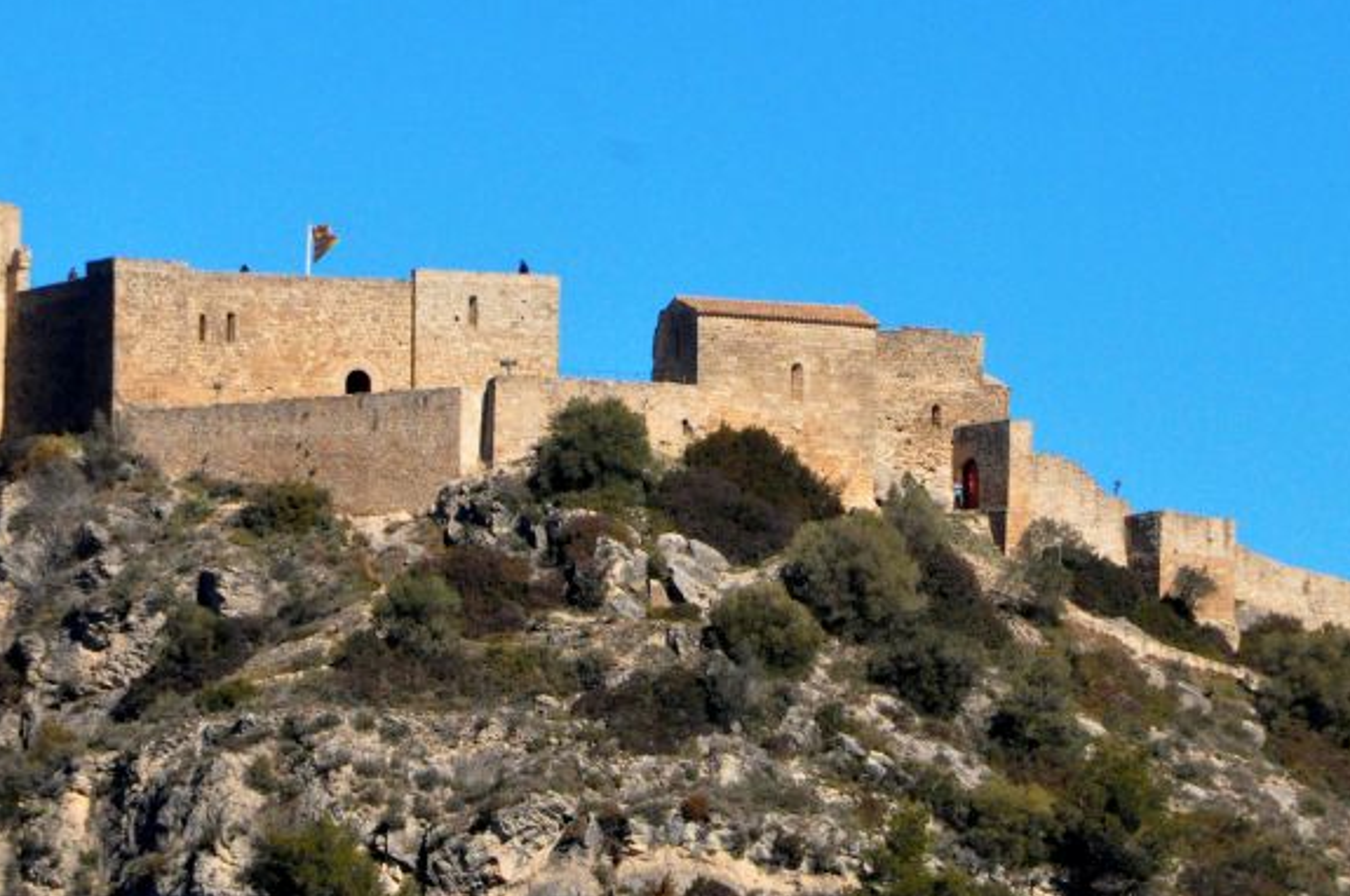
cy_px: 441
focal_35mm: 534
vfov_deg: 2.6
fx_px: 20002
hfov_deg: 3.9
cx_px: 728
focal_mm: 200
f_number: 11
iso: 2000
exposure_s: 1/2000
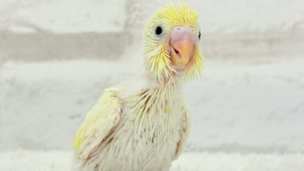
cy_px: 105
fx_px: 532
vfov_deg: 18.2
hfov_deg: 31.9
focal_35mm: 66
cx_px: 136
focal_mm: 5.96
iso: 64
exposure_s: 1/100
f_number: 1.6
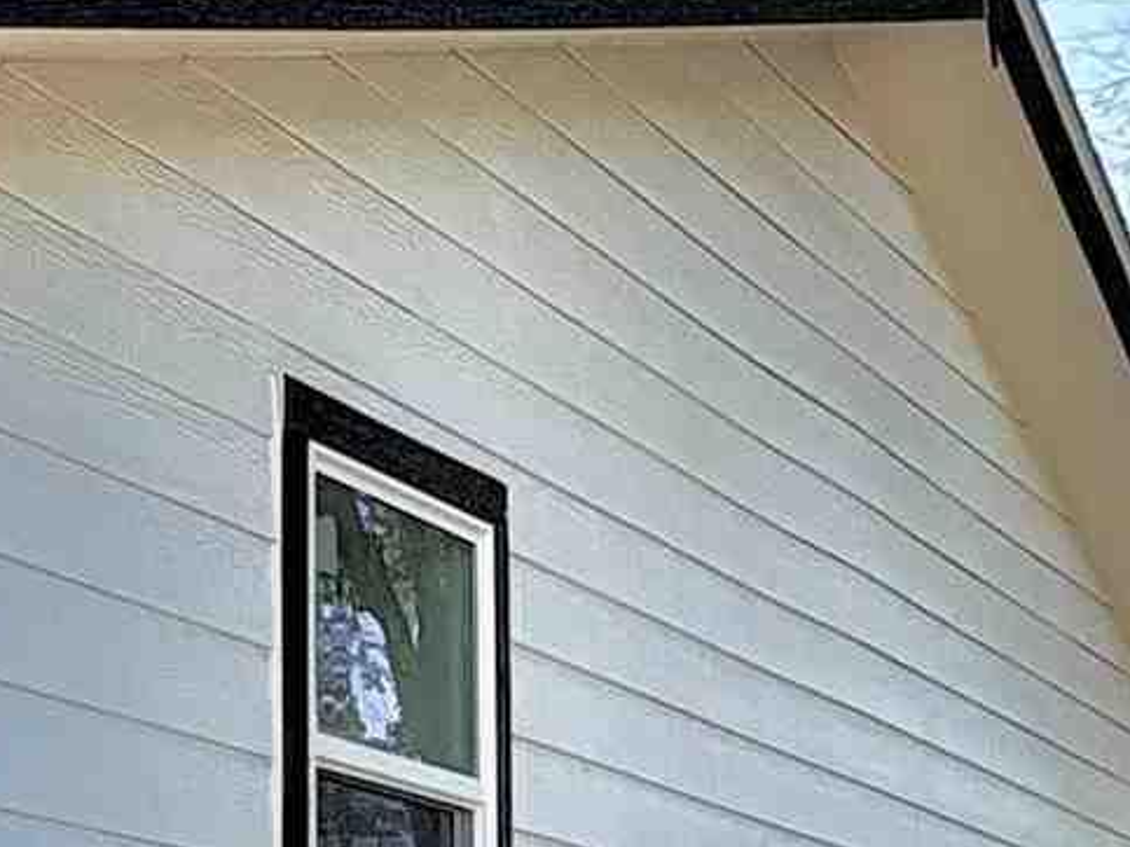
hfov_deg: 19.6
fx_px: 2905
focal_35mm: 89
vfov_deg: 15.9
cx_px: -477
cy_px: 1055
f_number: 2.2
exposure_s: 1/879
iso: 50
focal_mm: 2.22
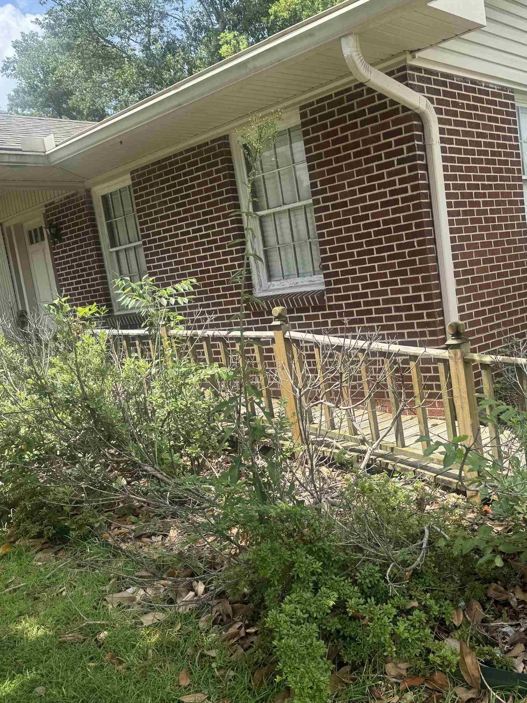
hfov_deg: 41.9
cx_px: 384
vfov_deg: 55.3
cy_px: 358
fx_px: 670
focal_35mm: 33
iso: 80
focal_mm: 6.76
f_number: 1.78
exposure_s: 1/1524
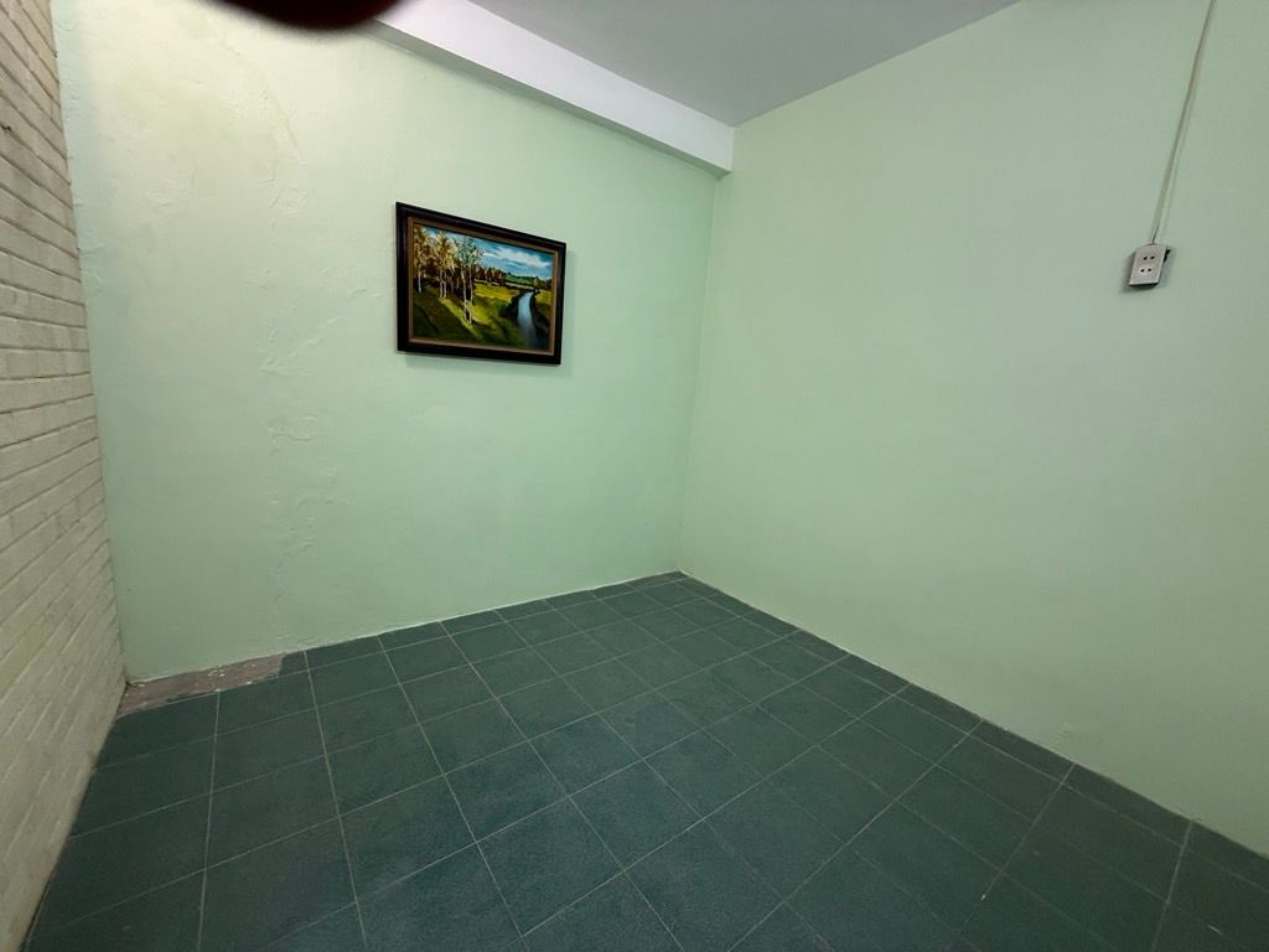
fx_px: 513
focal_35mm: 14
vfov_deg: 85.7
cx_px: 634
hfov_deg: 102.1
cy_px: 476
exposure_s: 1/100
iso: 250
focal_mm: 2.22
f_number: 2.2
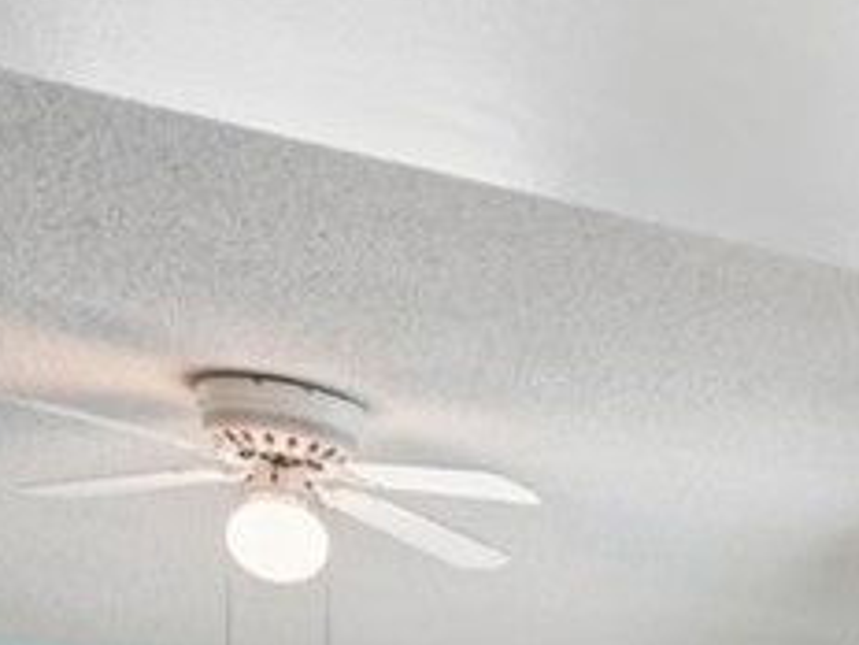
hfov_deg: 18.2
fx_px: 1687
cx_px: 1755
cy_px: 1027
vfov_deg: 18.6
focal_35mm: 68
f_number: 8
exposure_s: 1/30
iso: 400
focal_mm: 16
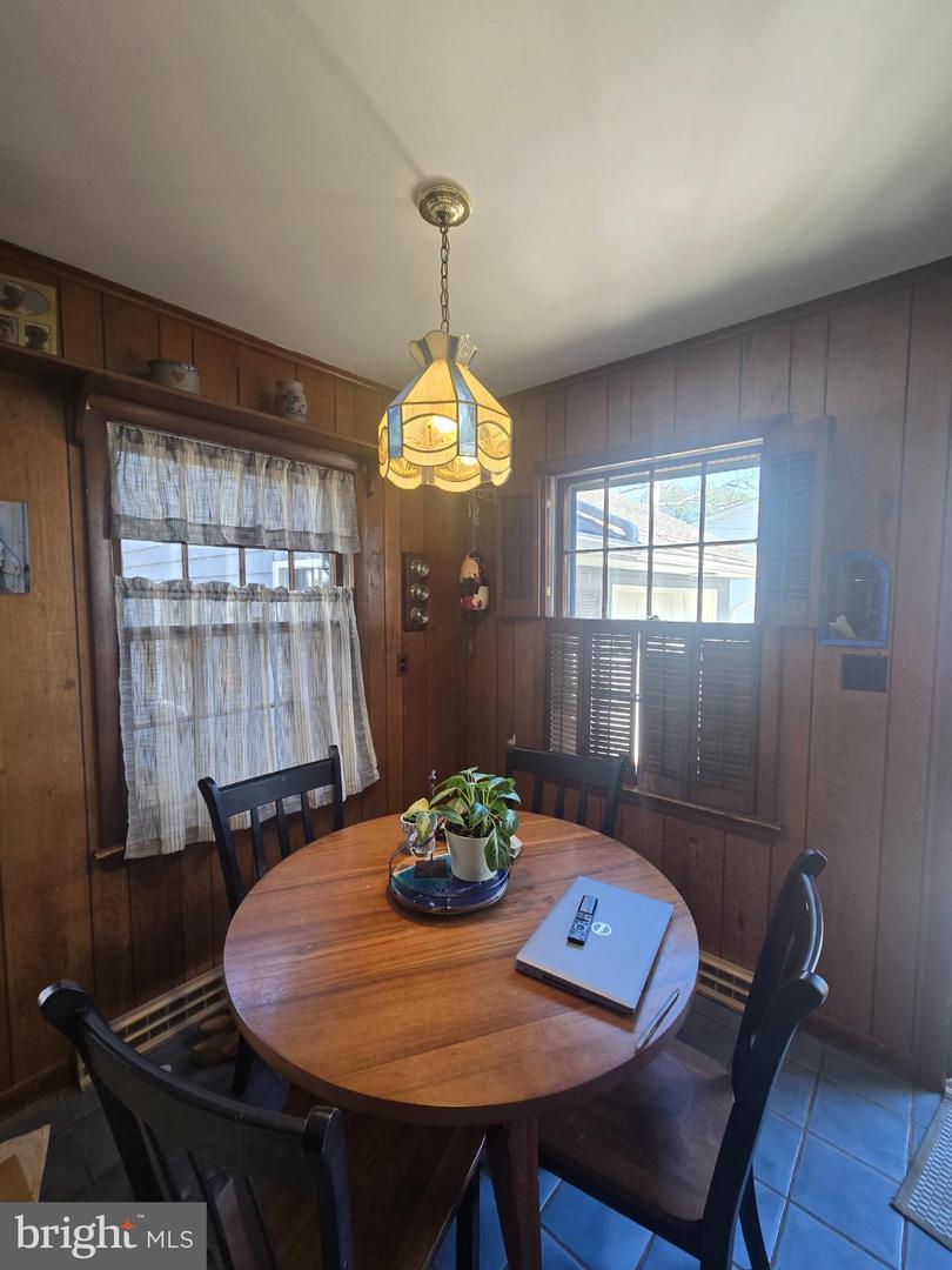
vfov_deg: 106.2
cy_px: 635
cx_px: 476
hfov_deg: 89.9
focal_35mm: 13
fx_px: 477
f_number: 2.2
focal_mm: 2.2
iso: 100
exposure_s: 1/60
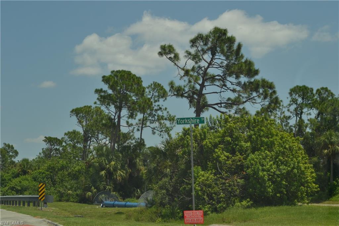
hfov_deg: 24.6
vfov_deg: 16.5
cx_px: 170
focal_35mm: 82
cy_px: 113
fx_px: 777
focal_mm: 55
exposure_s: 1/125
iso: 140
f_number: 16
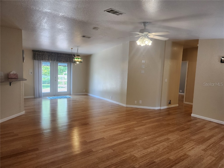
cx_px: 112
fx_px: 149
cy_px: 84
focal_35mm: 23
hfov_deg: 73.9
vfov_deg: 58.9
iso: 160
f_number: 1.8
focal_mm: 6.4
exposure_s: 1/120
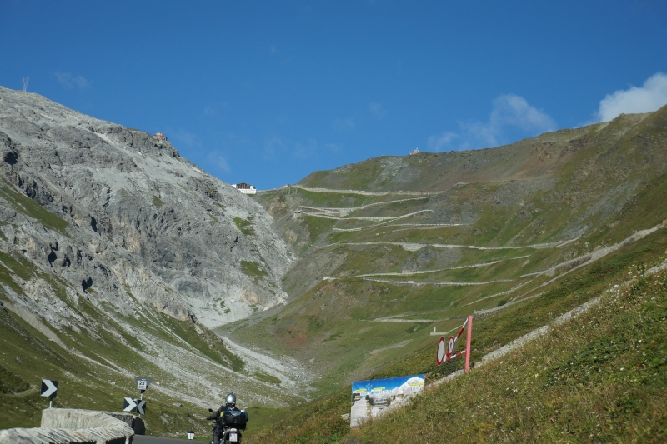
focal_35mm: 79
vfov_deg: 17.3
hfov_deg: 25.7
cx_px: 334
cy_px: 222
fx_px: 1463
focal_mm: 53
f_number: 5
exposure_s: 1/2000
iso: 250
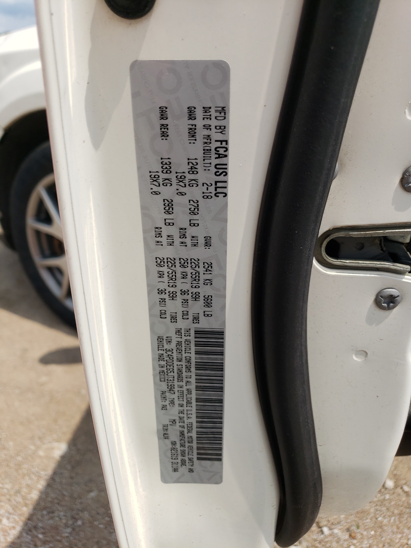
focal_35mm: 26
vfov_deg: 67.3
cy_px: 274
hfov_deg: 53.1
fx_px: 412
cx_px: 206
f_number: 1.5
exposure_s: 1/3333
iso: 50
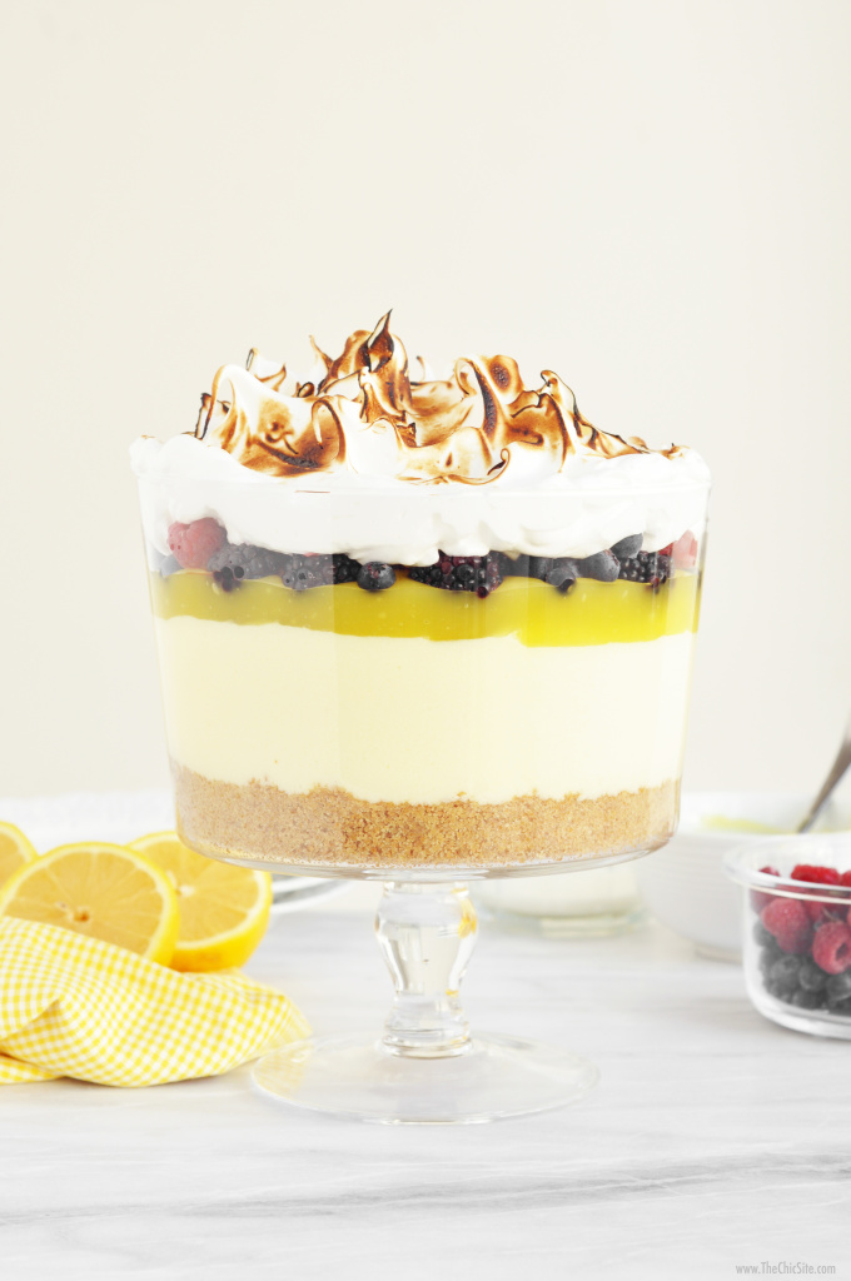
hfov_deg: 18.1
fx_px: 2666
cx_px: 426
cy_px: 640
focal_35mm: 75
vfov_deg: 27.0
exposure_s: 1/80
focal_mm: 50
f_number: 5
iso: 250
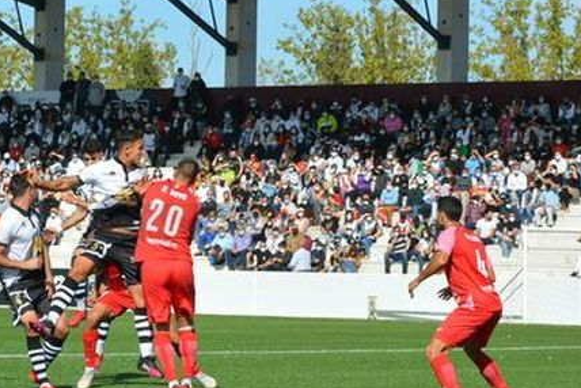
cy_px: 86
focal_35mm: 173
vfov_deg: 7.9
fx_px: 2794
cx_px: 228
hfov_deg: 11.9
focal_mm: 52
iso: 100
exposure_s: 1/350
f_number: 9.5
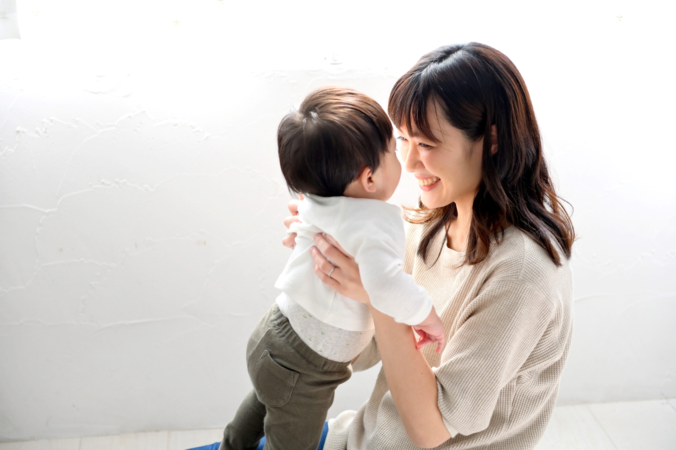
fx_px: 1313
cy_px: 225
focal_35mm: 70
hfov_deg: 28.9
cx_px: 338
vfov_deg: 19.4
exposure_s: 1/250
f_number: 2.8
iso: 250
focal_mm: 70
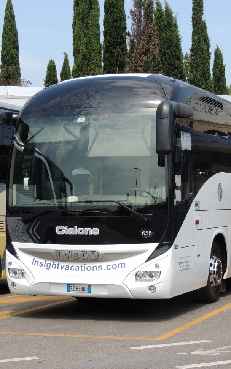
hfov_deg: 16.7
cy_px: 185
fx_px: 786
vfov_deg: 26.5
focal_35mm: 78
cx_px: 158
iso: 100
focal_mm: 9.8
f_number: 3.7
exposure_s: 1/640
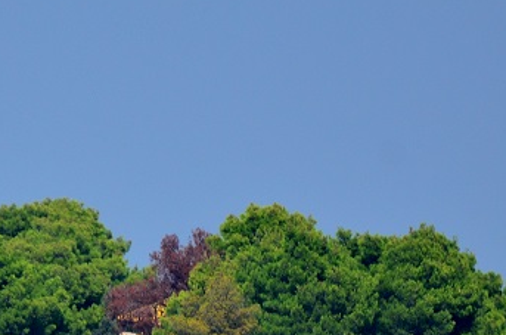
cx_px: 69
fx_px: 18398
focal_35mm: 1312
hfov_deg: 1.6
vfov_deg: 1.0
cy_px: 472
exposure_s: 1/1600
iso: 400
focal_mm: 300
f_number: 5.6
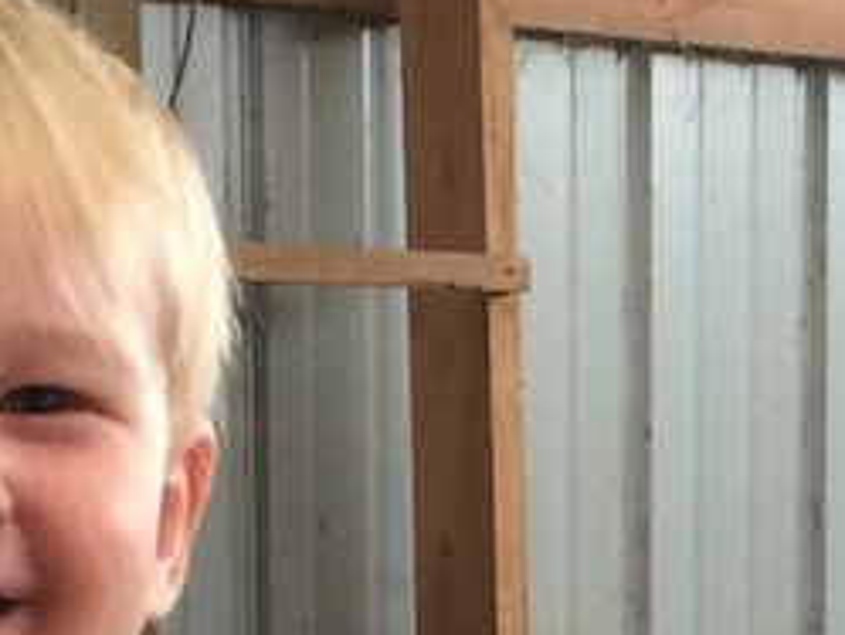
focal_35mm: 193
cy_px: 1263
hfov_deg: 10.2
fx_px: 4714
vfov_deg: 7.4
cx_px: 753
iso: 125
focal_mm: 4.12
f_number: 2.2
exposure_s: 1/30
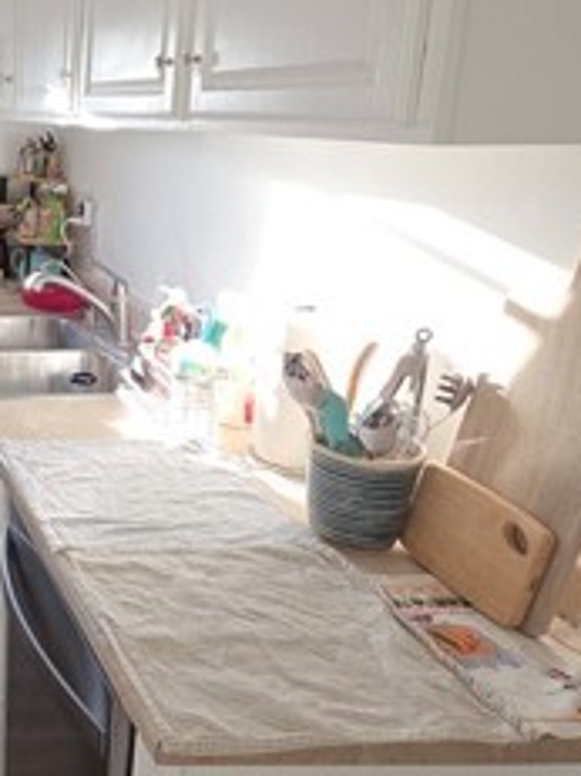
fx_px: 806
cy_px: 265
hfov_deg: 30.1
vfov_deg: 50.5
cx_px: -202
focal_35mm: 36
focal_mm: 2.2
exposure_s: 1/60
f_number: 1.9
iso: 40
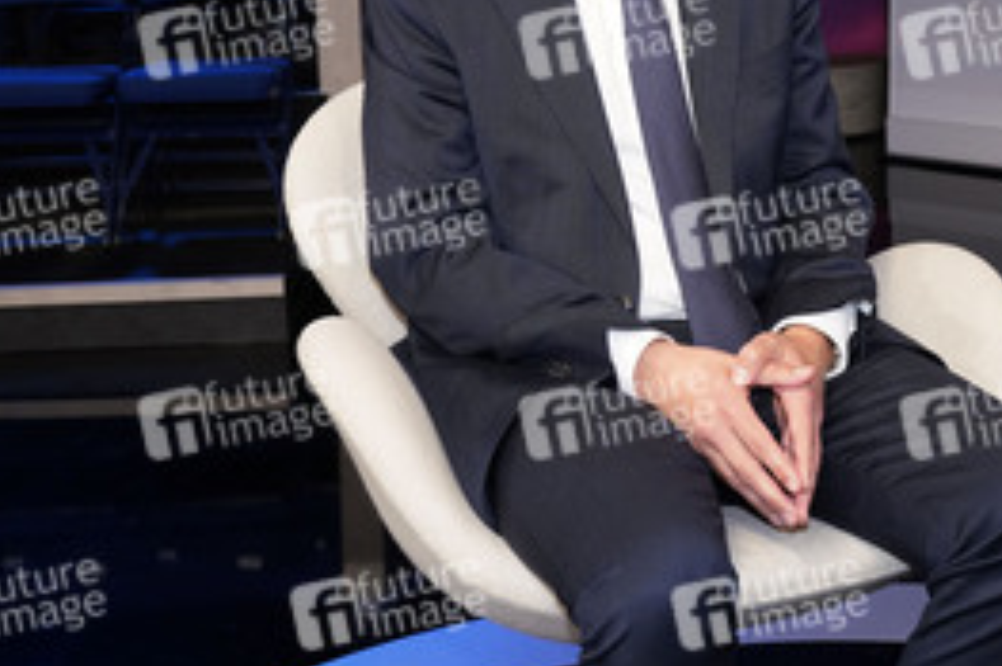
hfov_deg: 33.1
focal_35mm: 60
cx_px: 669
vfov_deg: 22.3
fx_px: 1669
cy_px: 129
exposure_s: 1/125
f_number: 5.6
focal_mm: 35
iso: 2000
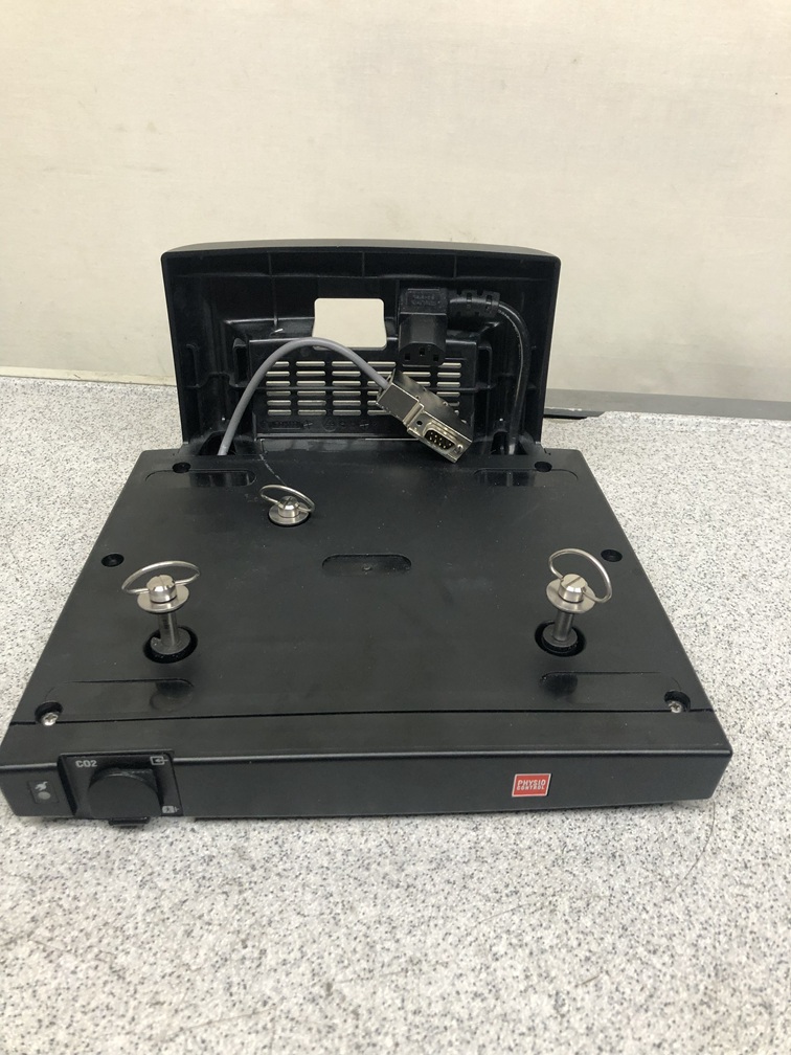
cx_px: 396
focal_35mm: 28
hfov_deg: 49.7
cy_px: 528
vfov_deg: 63.4
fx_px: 853
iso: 32
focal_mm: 3.99
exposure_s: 1/30
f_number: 1.8
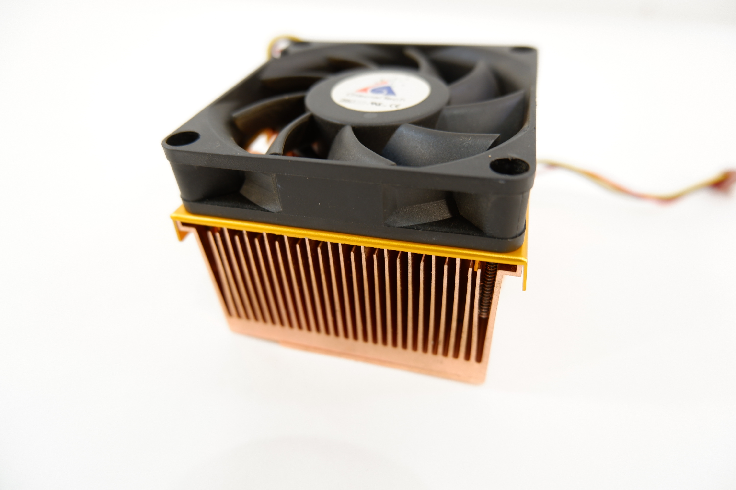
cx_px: 368
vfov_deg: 55.0
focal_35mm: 23
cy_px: 245
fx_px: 470
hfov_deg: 76.1
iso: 200
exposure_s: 1/45
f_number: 3.5
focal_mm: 15
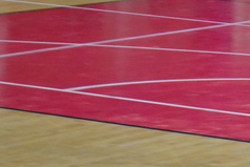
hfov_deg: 6.9
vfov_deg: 4.7
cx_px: 352
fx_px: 2055
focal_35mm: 296
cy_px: 39
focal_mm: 55
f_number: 5.6
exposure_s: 1/200
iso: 3200
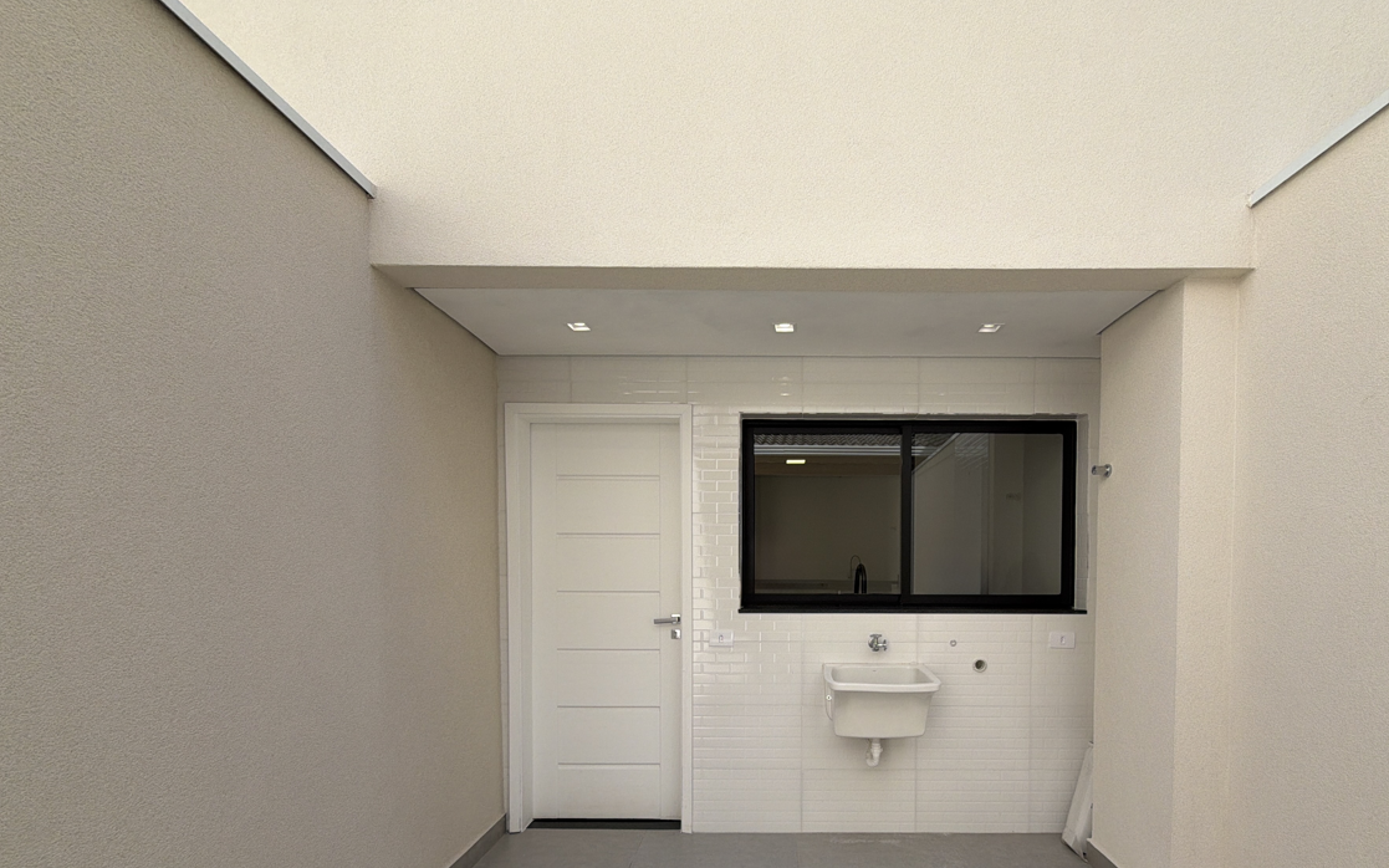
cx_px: 788
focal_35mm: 17
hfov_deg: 93.8
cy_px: 582
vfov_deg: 66.1
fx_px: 643
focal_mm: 2.22
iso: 32
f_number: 2.2
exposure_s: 1/770
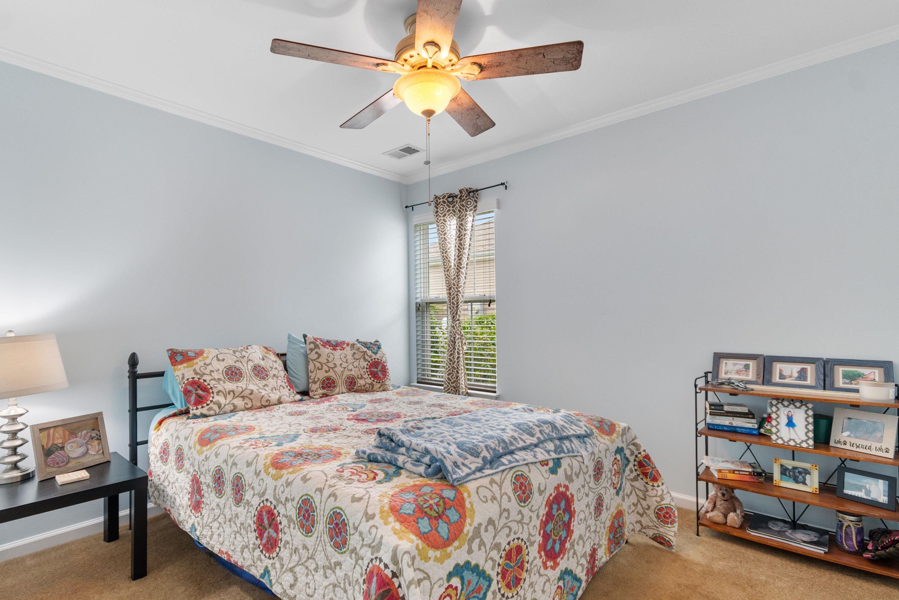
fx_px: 400
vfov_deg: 73.7
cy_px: 312
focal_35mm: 16
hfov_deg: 96.7
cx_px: 432
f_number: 4.5
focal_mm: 10
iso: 100
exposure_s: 1/13
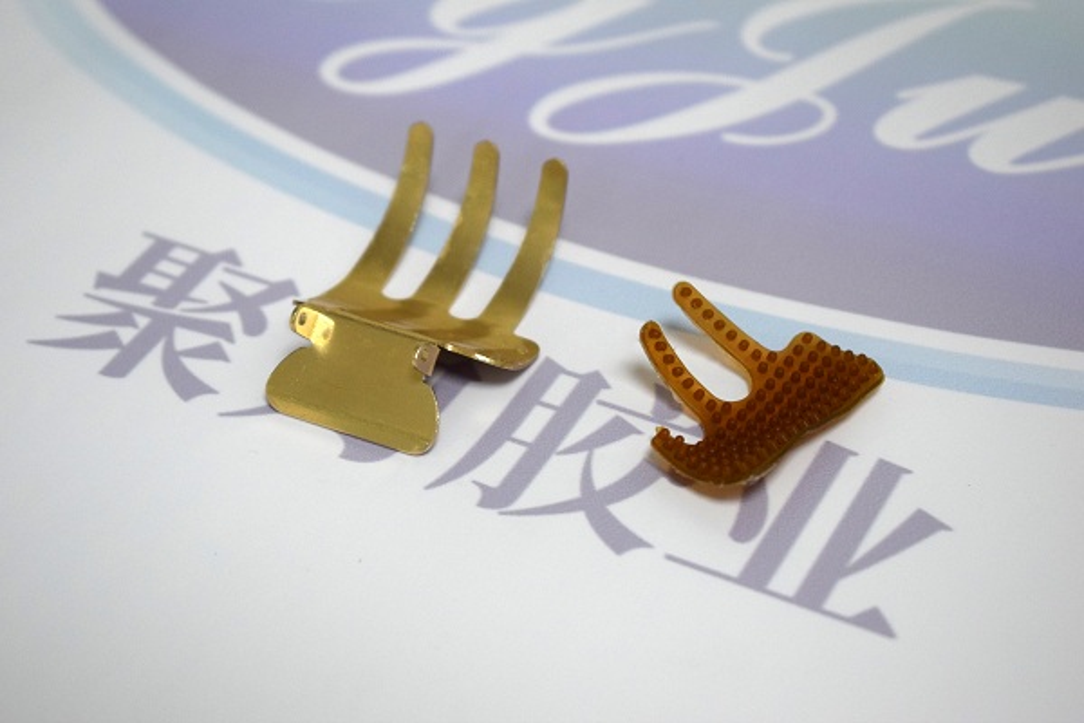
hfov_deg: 26.0
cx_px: 542
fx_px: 2348
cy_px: 362
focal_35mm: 78
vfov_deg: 17.5
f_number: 5.6
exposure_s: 1/60
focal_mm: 52
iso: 1250
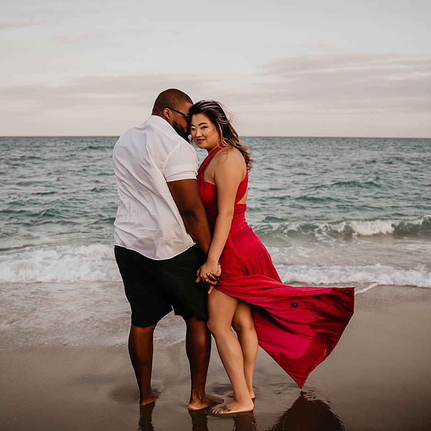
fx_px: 507
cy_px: 217
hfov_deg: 46.0
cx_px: 231
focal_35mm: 36
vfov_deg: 46.0
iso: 200
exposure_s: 1/640
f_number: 2.8
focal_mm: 28
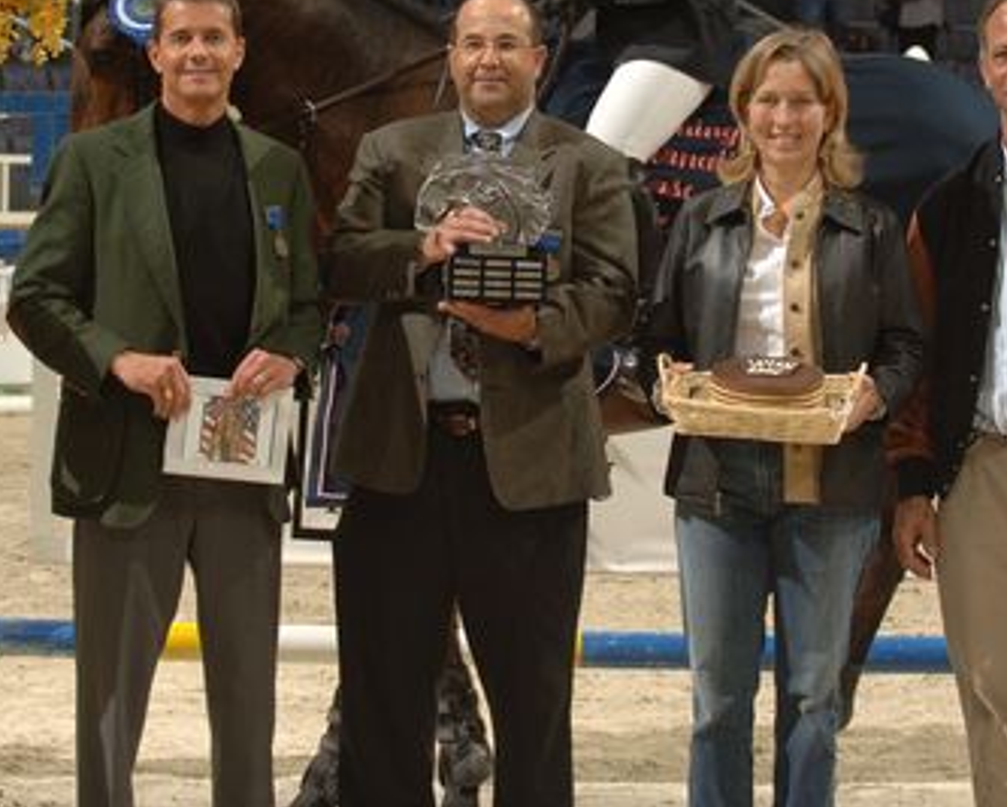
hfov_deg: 10.2
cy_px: 195
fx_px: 5638
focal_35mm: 189
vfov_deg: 8.2
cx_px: 511
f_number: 5.6
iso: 320
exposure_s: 1/250
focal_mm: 70
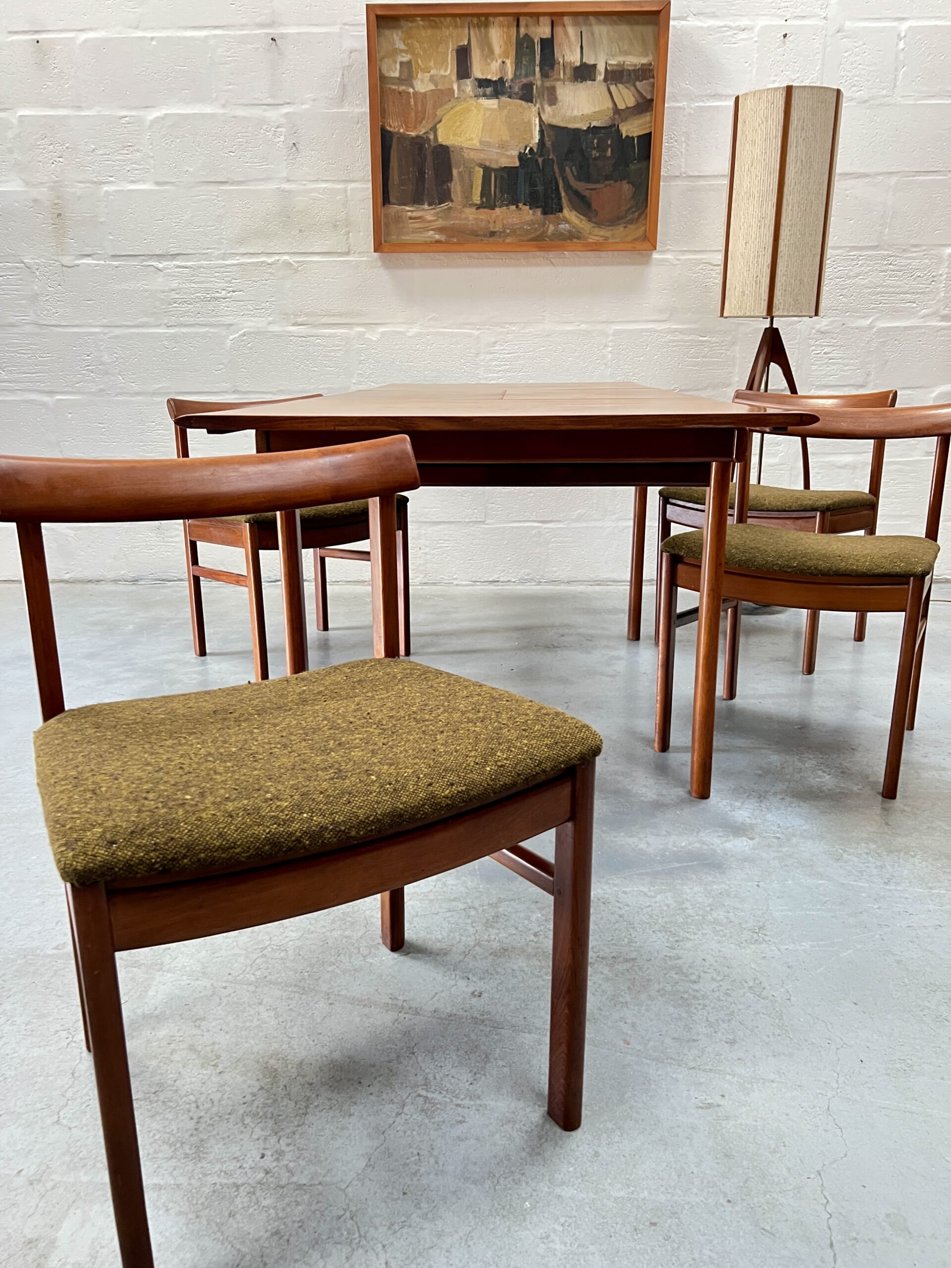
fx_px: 952
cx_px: 476
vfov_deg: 67.3
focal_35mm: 26
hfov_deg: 53.1
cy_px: 634
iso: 250
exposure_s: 1/60
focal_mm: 5.7
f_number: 1.5
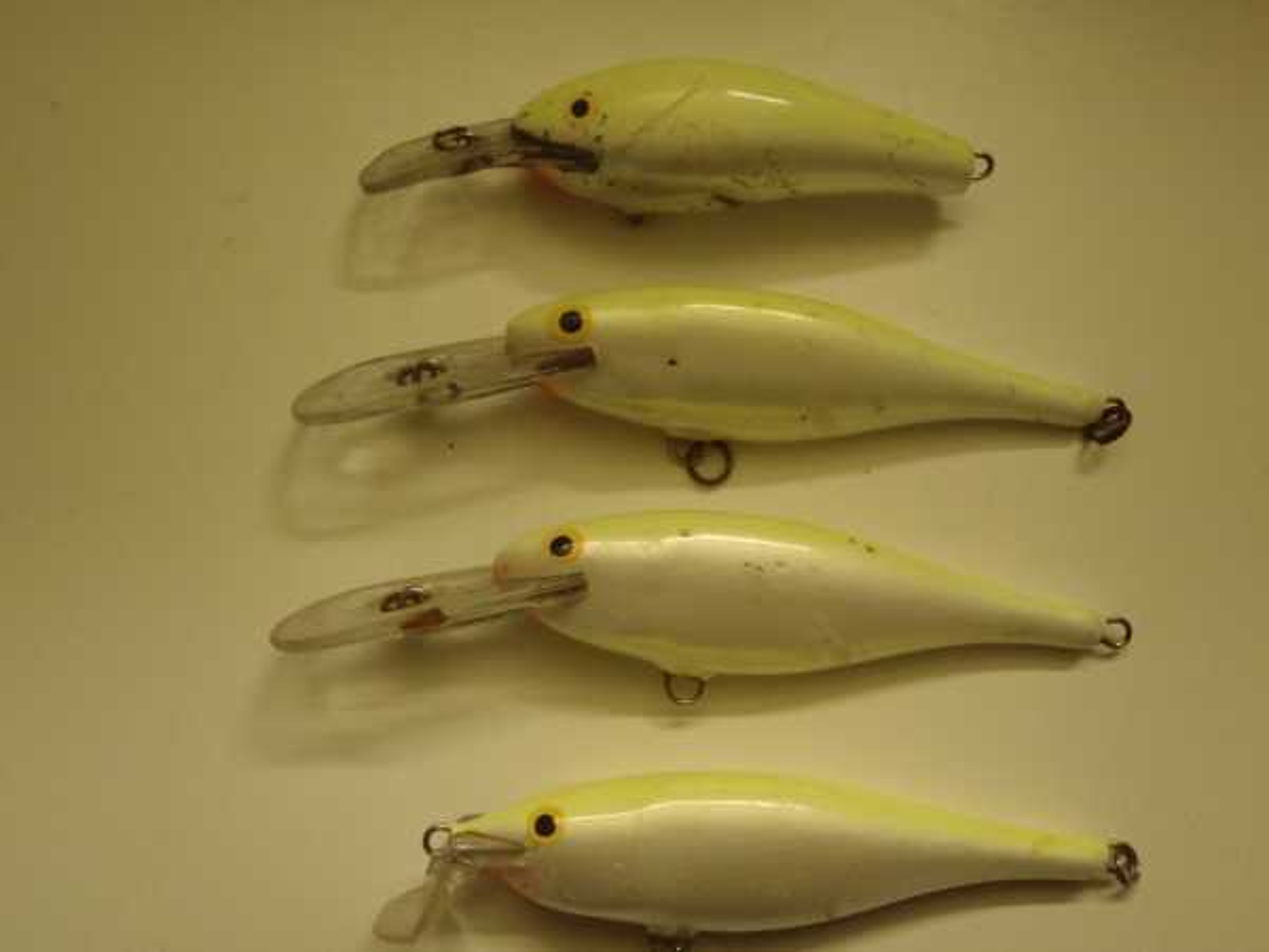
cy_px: 476
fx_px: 1026
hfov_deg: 63.4
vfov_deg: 49.7
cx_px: 634
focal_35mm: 28
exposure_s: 1/30
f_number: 3.5
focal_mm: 5
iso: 200
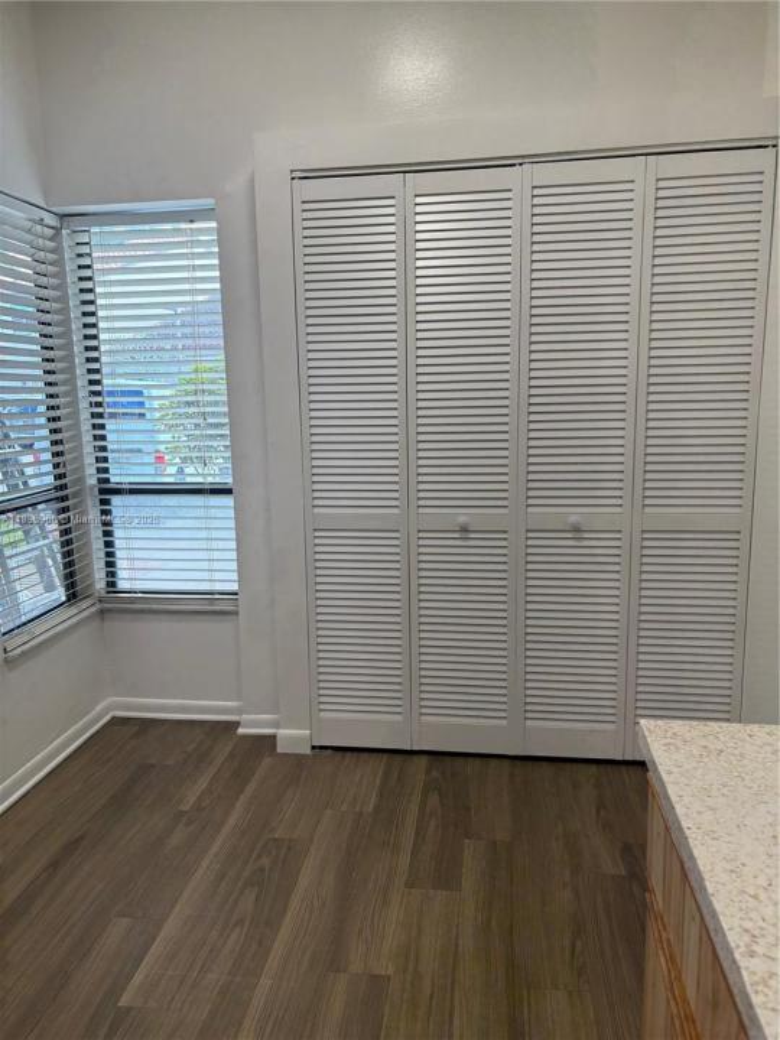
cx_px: 390
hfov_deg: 53.1
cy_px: 520
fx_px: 781
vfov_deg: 67.3
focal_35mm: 26
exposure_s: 1/120
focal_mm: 5.96
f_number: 1.6
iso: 160
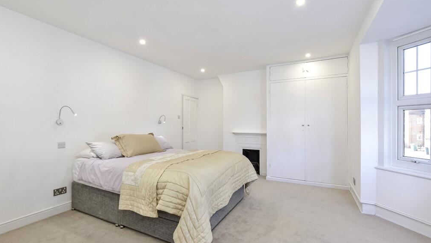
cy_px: 123
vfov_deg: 67.1
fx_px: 183
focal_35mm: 16
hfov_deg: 99.4
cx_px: 218
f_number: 8
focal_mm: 10
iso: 640
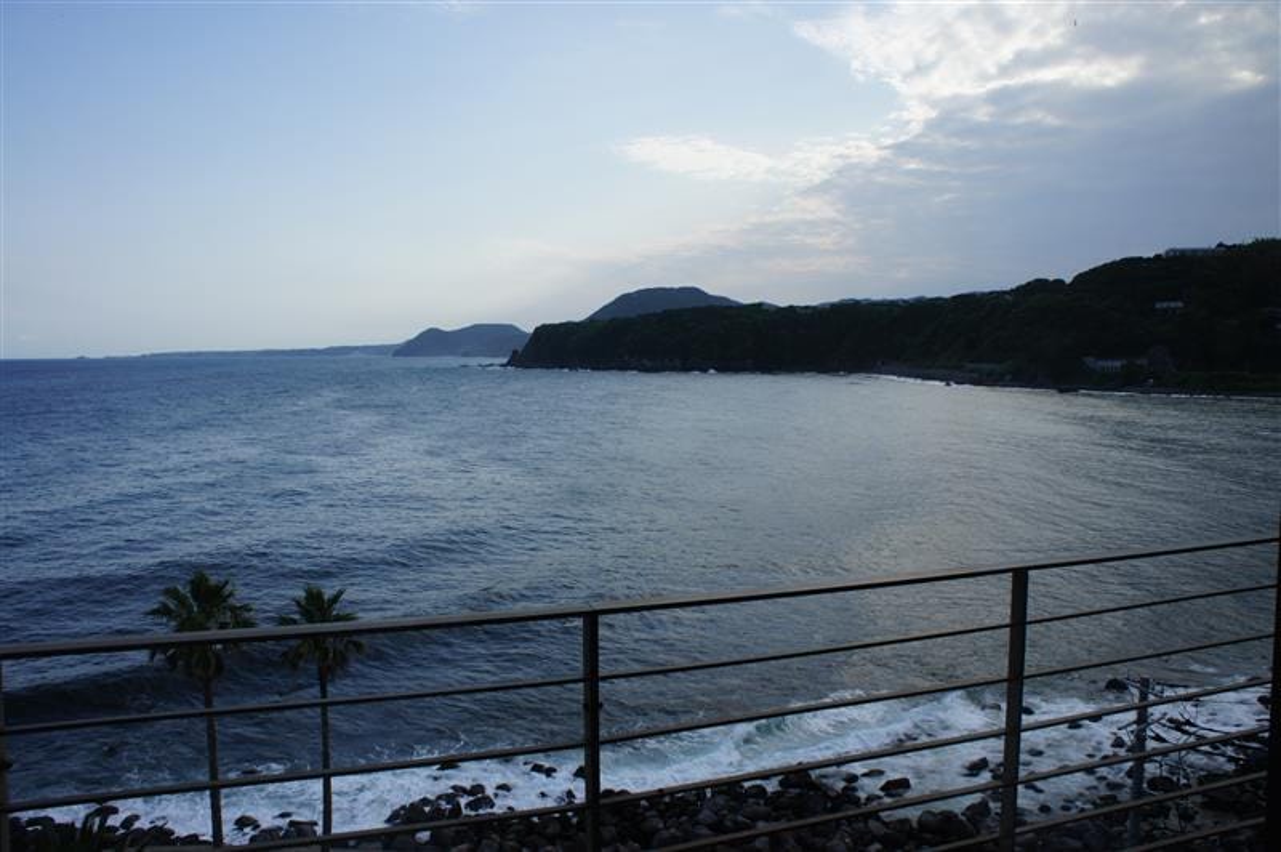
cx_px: 640
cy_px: 426
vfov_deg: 47.9
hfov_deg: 67.4
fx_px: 960
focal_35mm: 27
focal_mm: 18
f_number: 11
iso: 200
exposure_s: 1/100
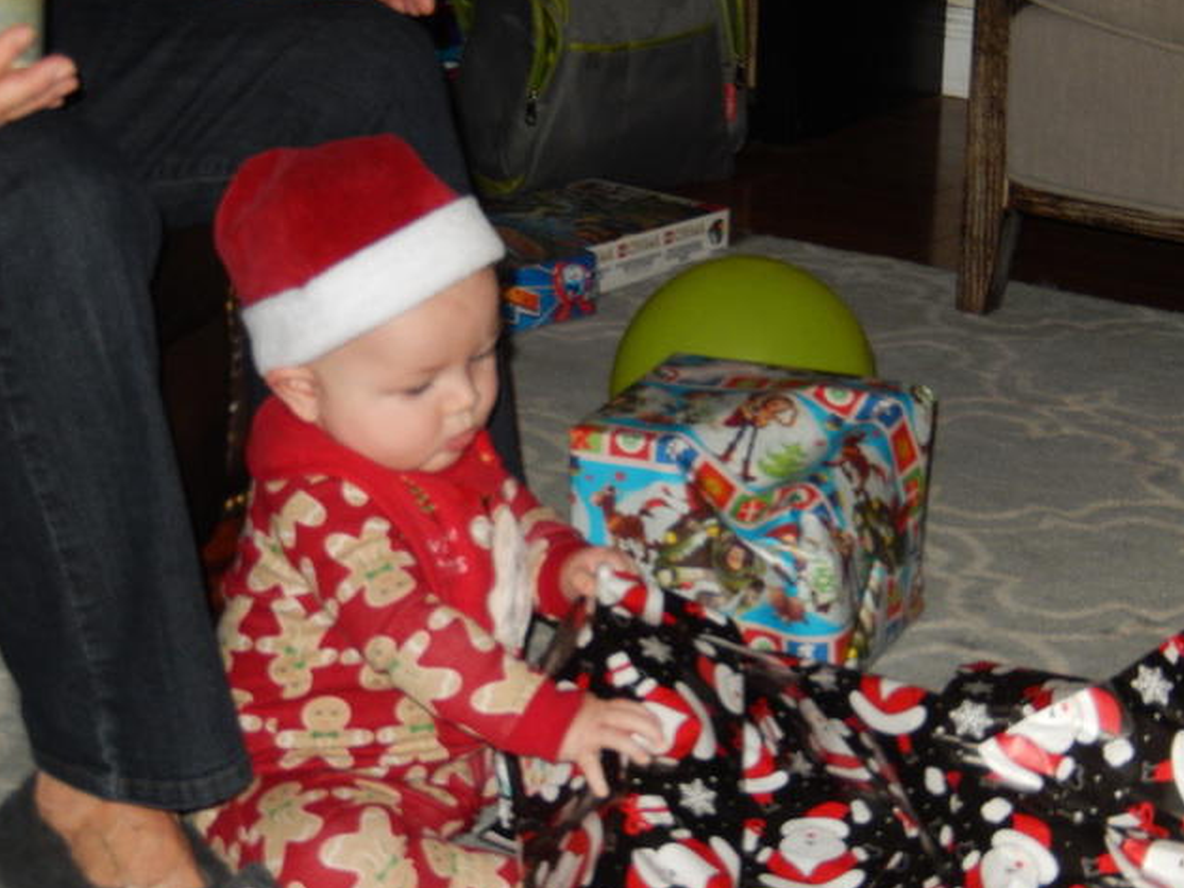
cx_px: 585
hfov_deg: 20.2
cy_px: 446
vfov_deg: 15.2
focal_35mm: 97
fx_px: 3317
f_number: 5.2
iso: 400
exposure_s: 1/30
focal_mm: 17
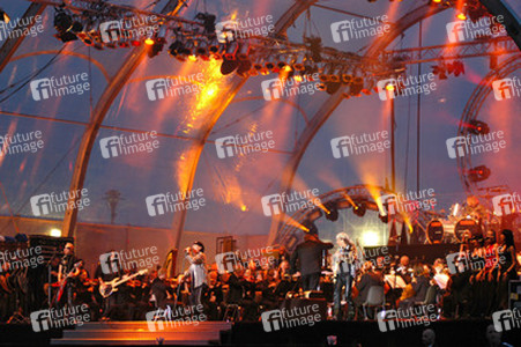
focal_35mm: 120
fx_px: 1735
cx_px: 260
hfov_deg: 17.1
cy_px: 174
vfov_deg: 11.4
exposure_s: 1/50
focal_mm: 80
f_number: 2.8
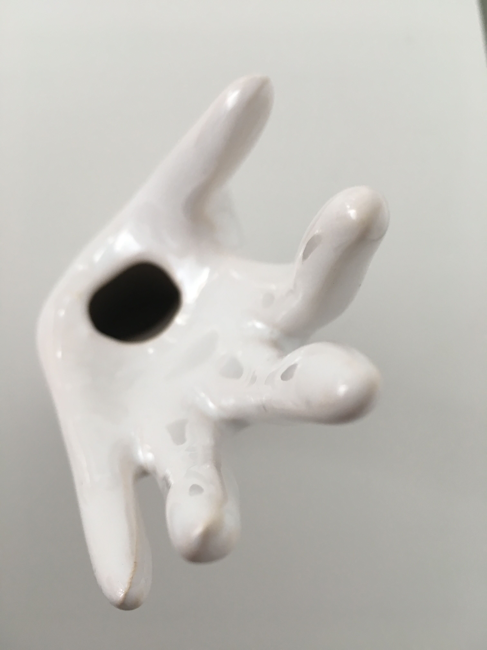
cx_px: 244
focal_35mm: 29
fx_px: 544
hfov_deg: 48.2
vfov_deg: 61.7
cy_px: 325
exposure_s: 1/33
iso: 32
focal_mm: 4.15
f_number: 2.2
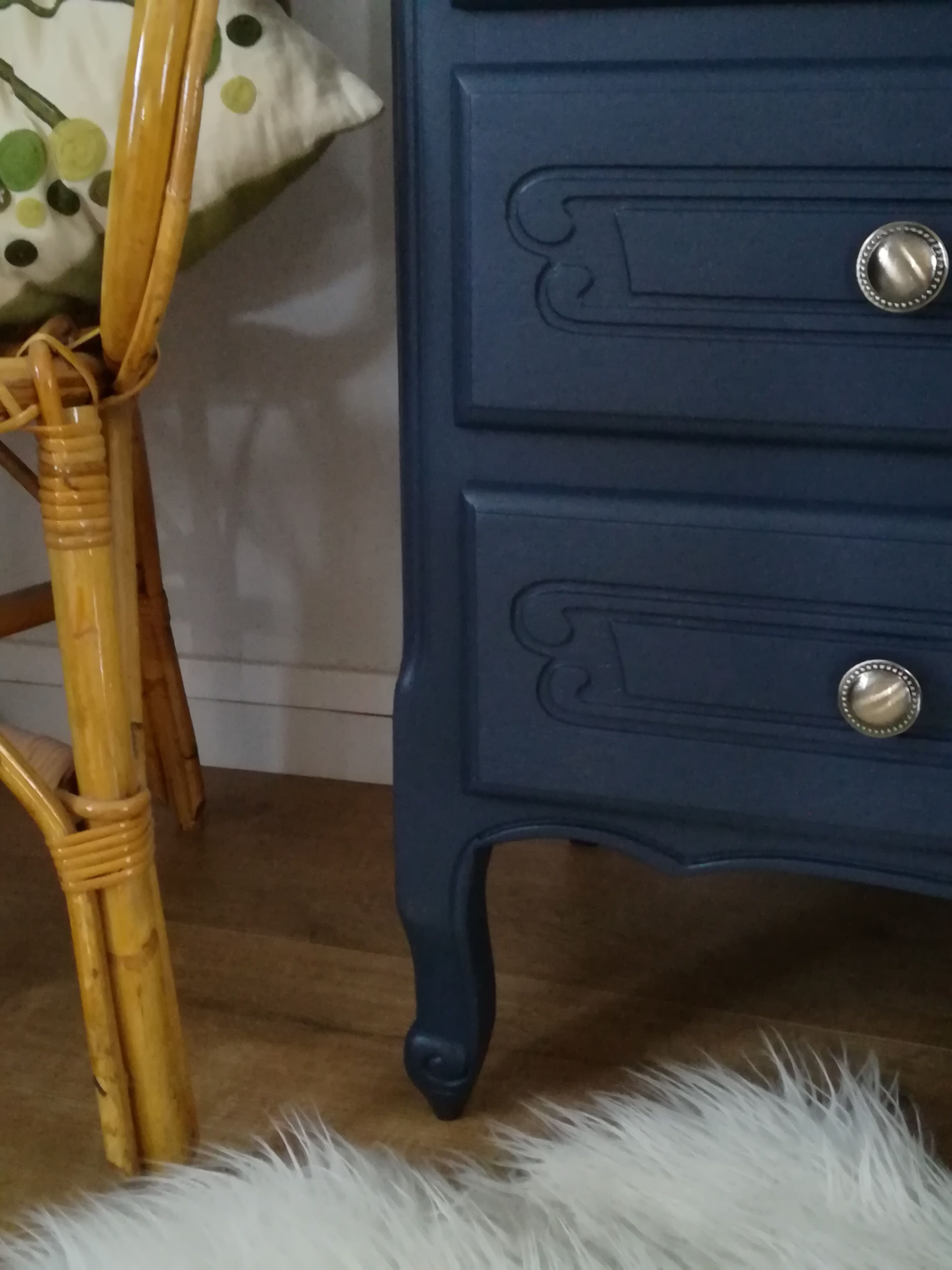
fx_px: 1577
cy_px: 635
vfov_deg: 43.9
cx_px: 476
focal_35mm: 43
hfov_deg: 33.6
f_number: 2.2
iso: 800
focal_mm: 3.83
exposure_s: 1/14.3
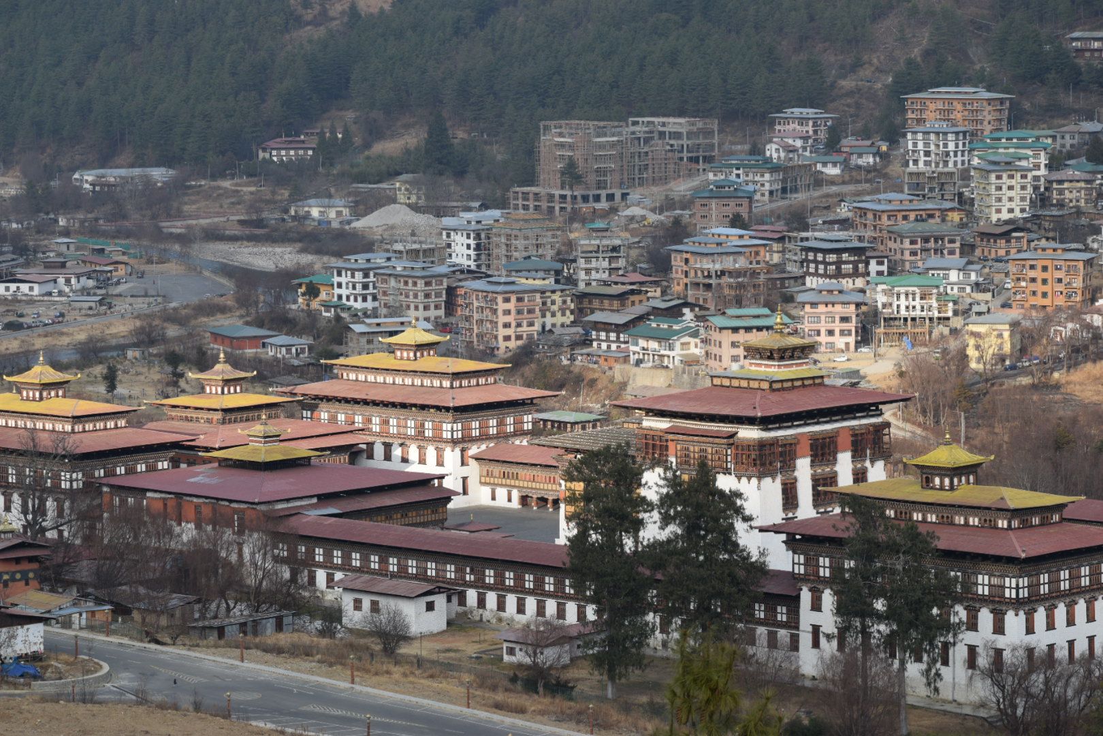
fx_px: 4228
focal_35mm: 138
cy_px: 368
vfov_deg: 9.9
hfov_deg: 14.9
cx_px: 552
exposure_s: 1/250
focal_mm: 92
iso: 200
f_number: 8
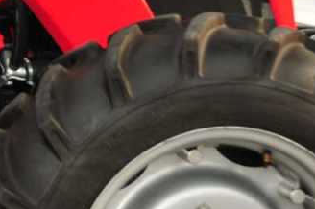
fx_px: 1757
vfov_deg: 6.8
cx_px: -371
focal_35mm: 201
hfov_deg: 9.4
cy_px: -64
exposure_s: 1/100
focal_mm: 22
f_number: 3.8
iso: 220
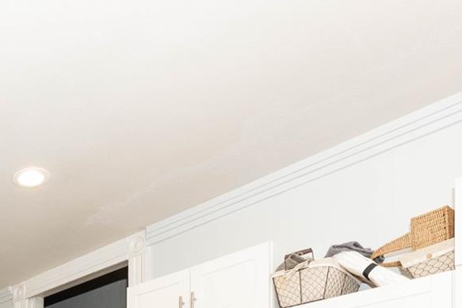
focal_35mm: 43
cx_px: -56
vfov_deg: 23.4
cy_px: 487
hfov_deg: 37.4
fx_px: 552
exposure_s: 1/200
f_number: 4
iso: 320
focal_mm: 12
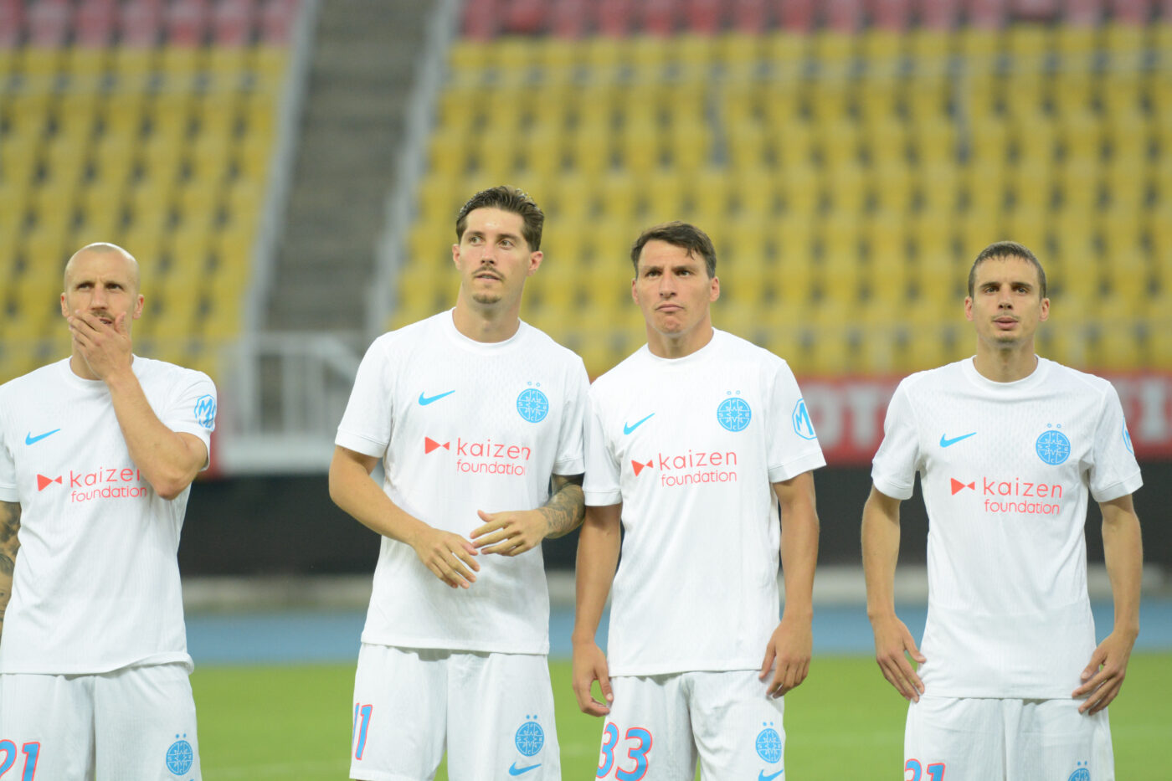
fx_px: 9765
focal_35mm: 300
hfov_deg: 6.9
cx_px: 586
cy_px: 390
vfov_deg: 4.6
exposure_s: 1/1000
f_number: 2.8
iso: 1600
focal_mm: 200
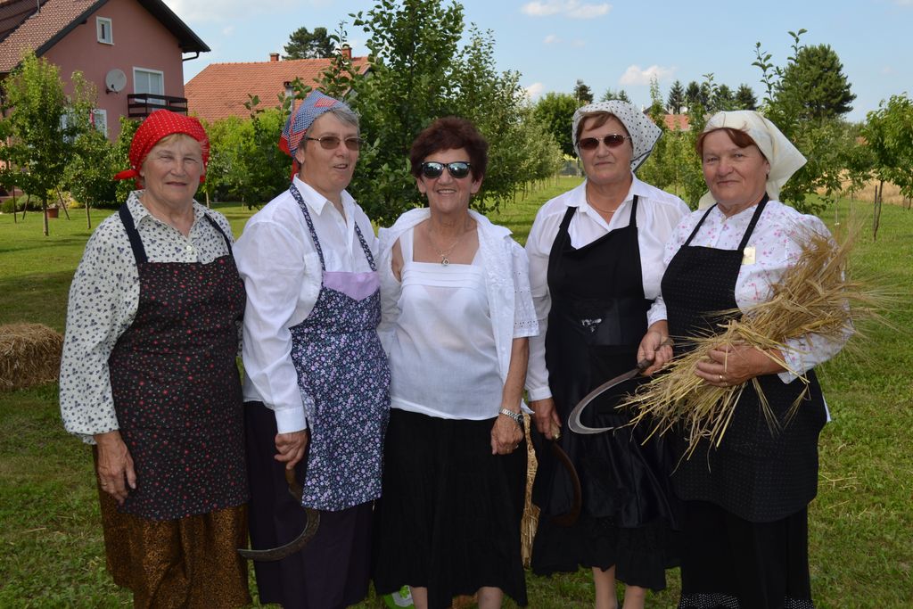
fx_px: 1065
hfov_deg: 46.4
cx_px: 456
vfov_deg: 31.9
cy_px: 304
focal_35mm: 42
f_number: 6.3
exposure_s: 1/200
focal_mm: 28
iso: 100
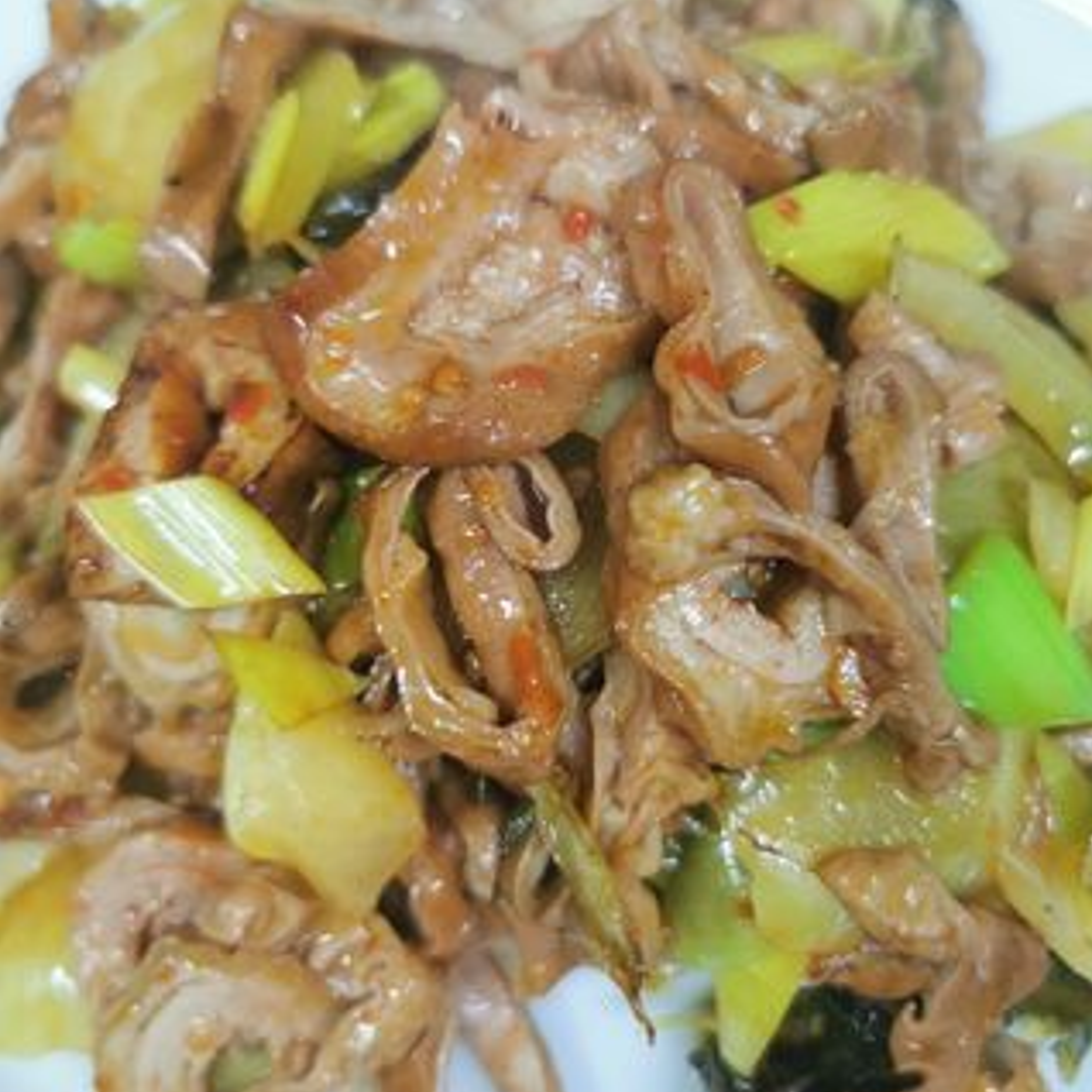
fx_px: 1142
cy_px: 505
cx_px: 546
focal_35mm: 32
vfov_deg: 51.1
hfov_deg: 51.1
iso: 200
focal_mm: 5.56
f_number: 1.6
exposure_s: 1/50
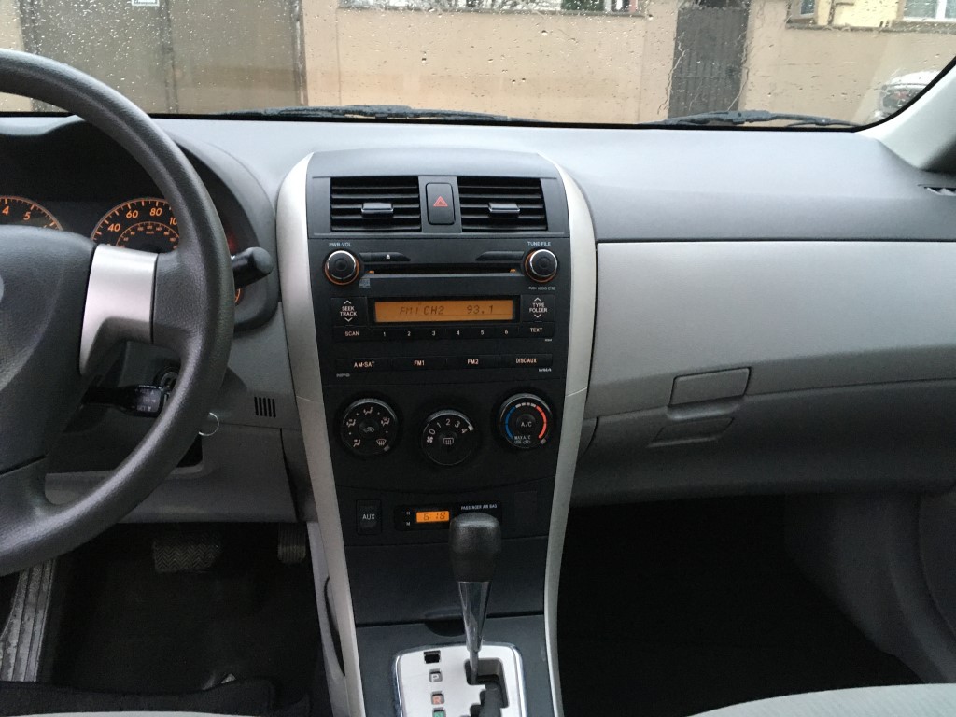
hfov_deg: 61.7
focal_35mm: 29
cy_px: 358
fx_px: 801
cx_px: 478
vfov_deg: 48.2
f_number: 2.2
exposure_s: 1/30
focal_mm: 4.15
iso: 160
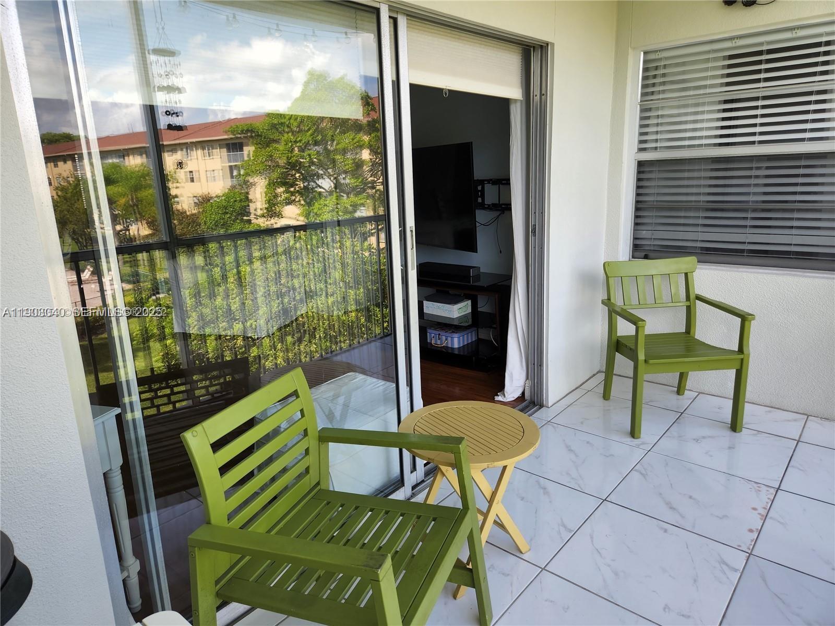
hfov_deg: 73.9
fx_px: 555
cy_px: 313
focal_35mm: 23
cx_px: 418
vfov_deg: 58.9
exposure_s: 1/180
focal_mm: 5.4
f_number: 1.8
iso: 25
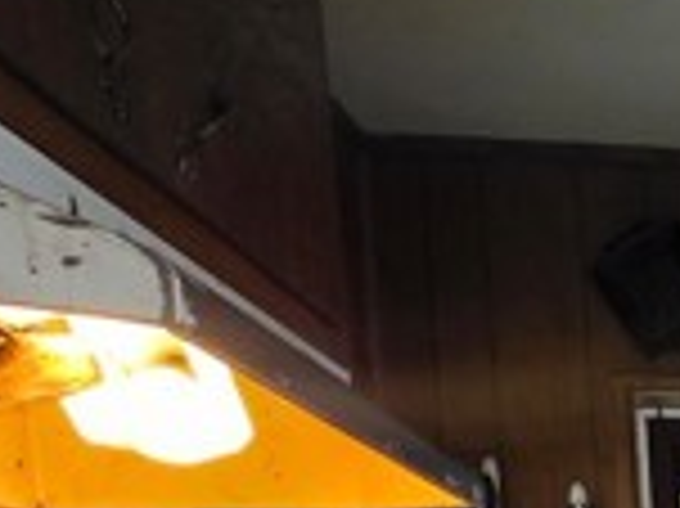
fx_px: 1080
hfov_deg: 25.7
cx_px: 1031
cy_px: 796
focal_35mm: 55
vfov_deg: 21.5
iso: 640
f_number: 1.9
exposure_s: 1/60
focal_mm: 2.2
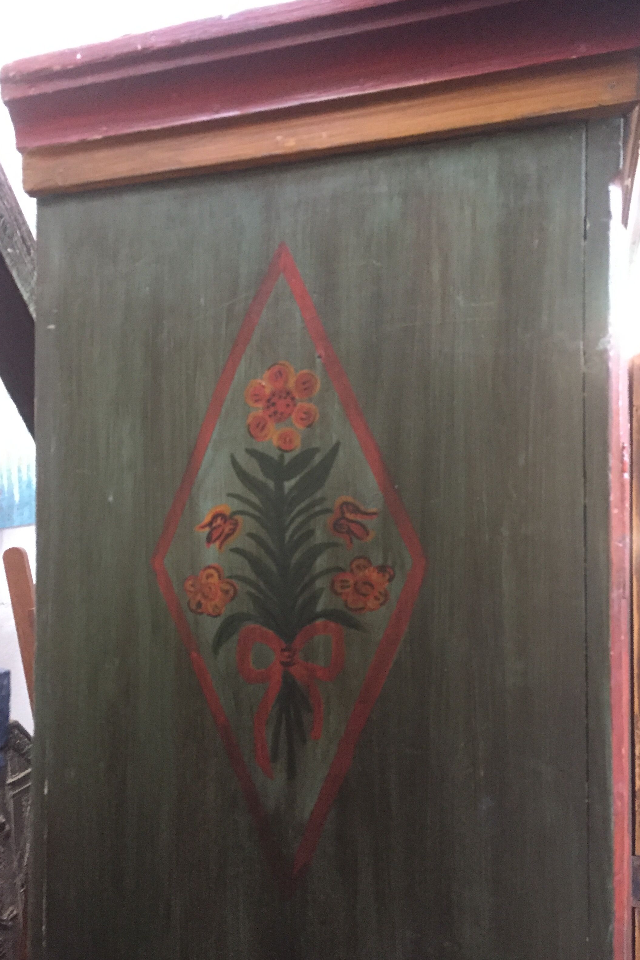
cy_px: 478
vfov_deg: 60.3
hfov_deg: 42.3
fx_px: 827
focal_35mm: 31
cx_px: 308
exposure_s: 1/17
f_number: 2.2
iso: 320
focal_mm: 4.15
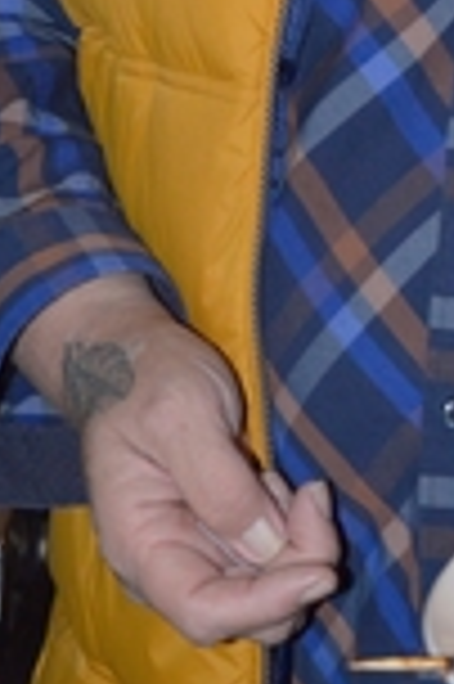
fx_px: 3602
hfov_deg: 7.1
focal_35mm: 190
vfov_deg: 10.5
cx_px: 618
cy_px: -342
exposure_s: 1/60
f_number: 4.2
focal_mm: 32
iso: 800
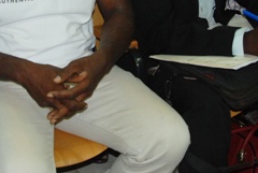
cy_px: -31
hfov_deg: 21.1
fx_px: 689
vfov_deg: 13.9
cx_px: 91
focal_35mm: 96
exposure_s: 1/60
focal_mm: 24
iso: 800
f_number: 5
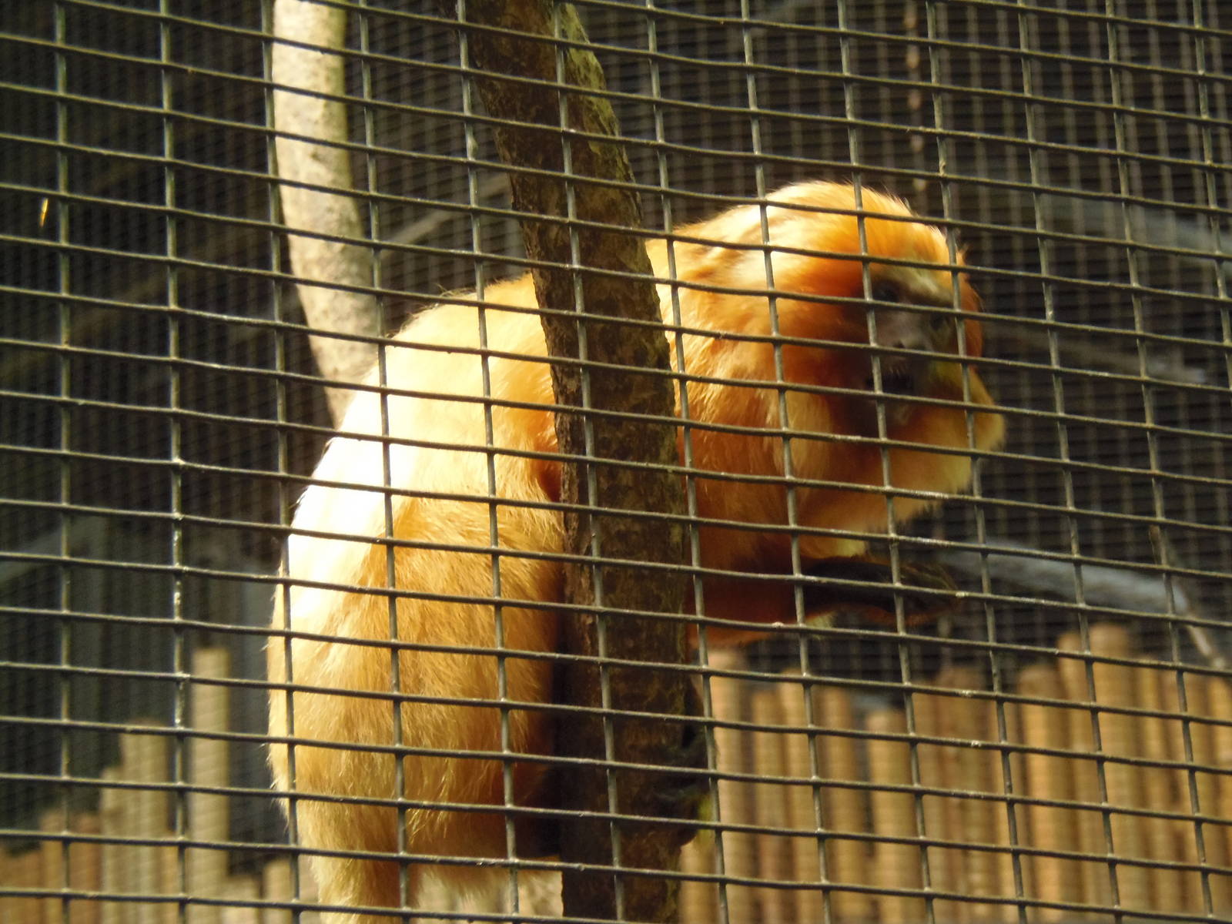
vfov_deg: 12.8
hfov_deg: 17.0
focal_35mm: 116
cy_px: 462
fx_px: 4128
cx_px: 616
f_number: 4.5
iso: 400
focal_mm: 21.4
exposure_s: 1/40
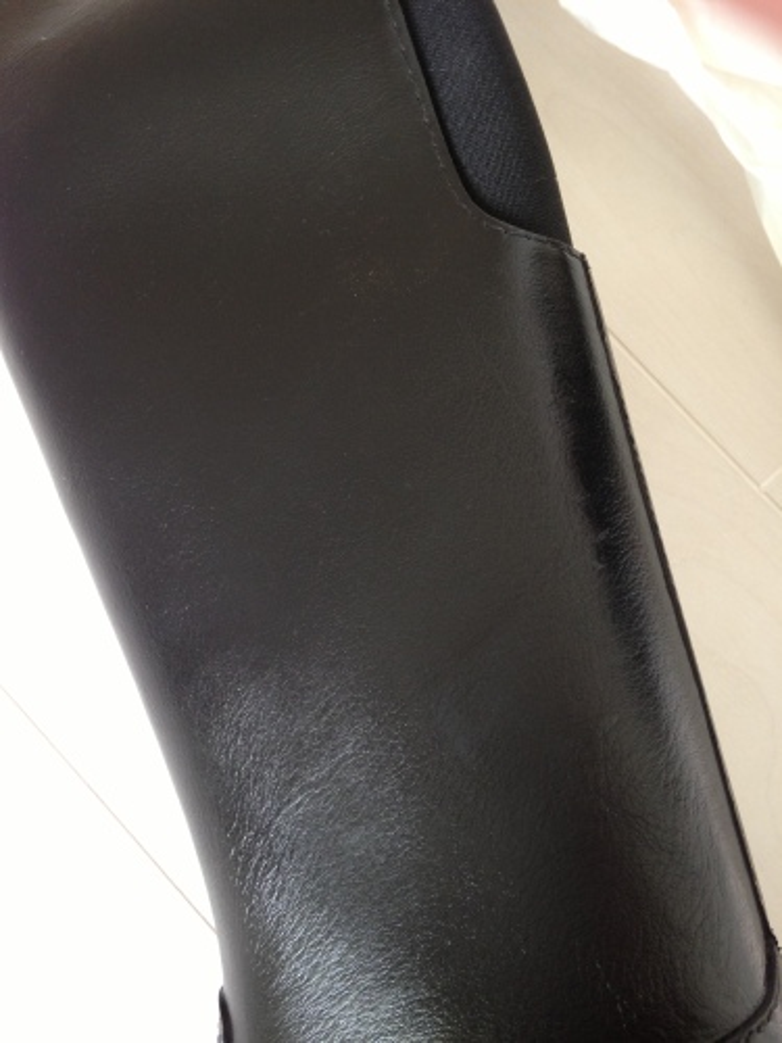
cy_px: 522
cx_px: 391
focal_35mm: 33
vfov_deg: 55.4
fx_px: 994
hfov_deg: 42.9
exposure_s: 1/20
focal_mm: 4.13
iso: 100
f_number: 2.4
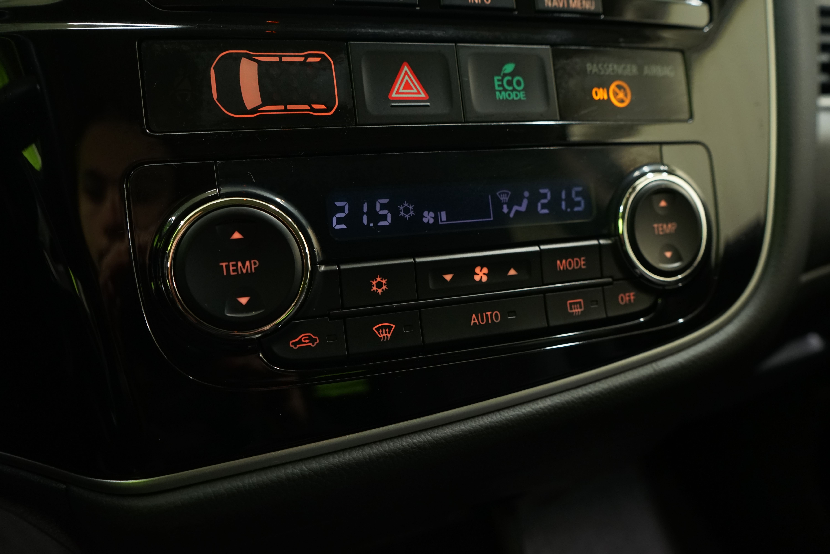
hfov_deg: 65.5
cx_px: 415
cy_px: 277
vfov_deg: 46.4
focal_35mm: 28
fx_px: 646
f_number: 5.6
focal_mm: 28
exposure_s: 1/13
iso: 1250
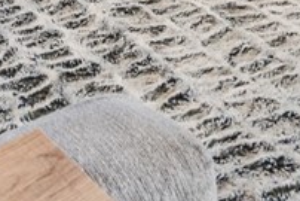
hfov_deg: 23.6
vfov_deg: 12.1
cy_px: -311
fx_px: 717
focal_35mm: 86
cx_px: 126
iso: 400
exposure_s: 1/4
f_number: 8
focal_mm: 16
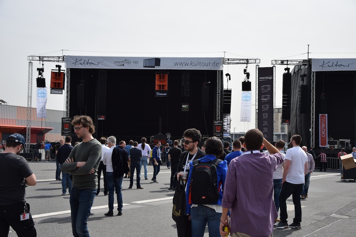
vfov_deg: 28.1
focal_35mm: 48
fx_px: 475
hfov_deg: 41.1
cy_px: 118
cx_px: 178
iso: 200
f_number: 5
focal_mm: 32
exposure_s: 1/1600
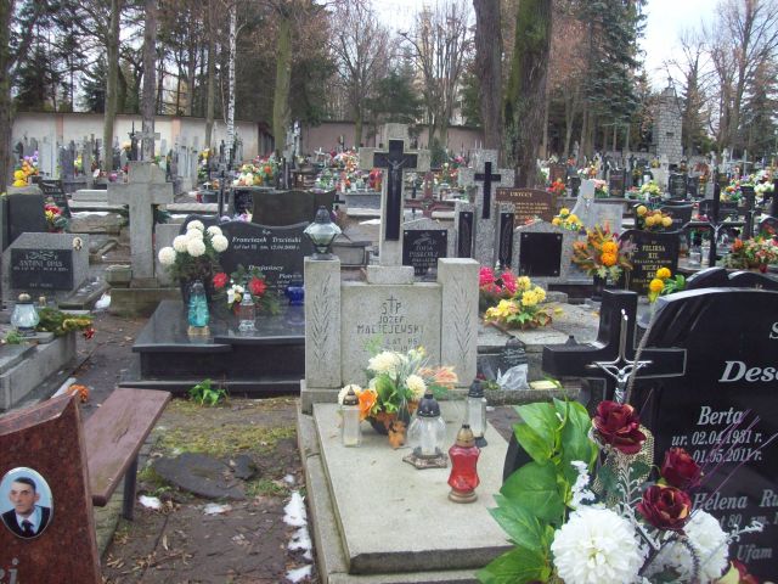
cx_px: 389
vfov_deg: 39.7
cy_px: 292
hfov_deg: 51.4
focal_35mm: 36
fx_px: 809
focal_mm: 6
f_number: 2.7
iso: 80
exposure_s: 1/74.9
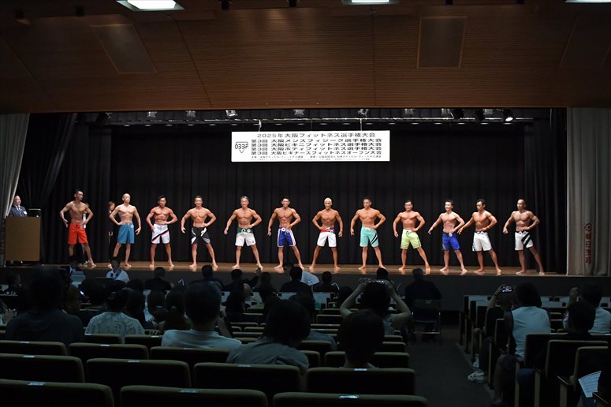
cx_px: 306
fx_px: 712
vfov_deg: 31.9
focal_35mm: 42
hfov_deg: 46.4
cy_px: 204
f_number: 5.6
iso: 6400
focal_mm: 28
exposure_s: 1/400
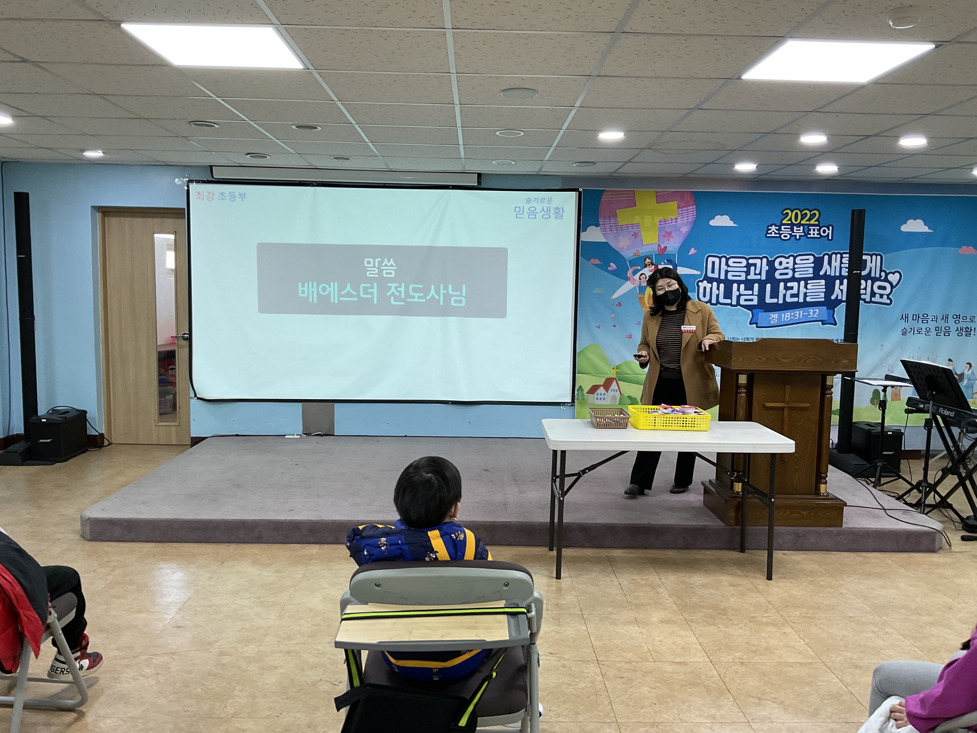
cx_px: 488
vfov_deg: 48.2
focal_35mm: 29
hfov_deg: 61.7
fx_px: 818
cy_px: 366
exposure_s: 1/60
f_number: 1.8
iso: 40
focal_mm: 3
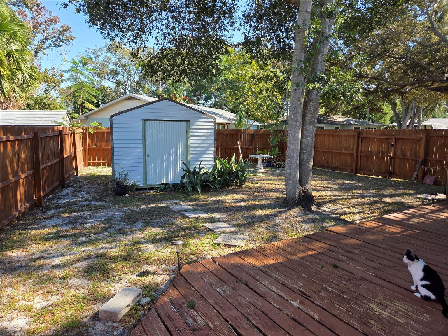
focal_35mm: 23
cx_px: 224
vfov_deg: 58.9
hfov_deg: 73.9
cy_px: 168
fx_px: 298
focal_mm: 5.4
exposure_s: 1/1343
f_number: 1.8
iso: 80
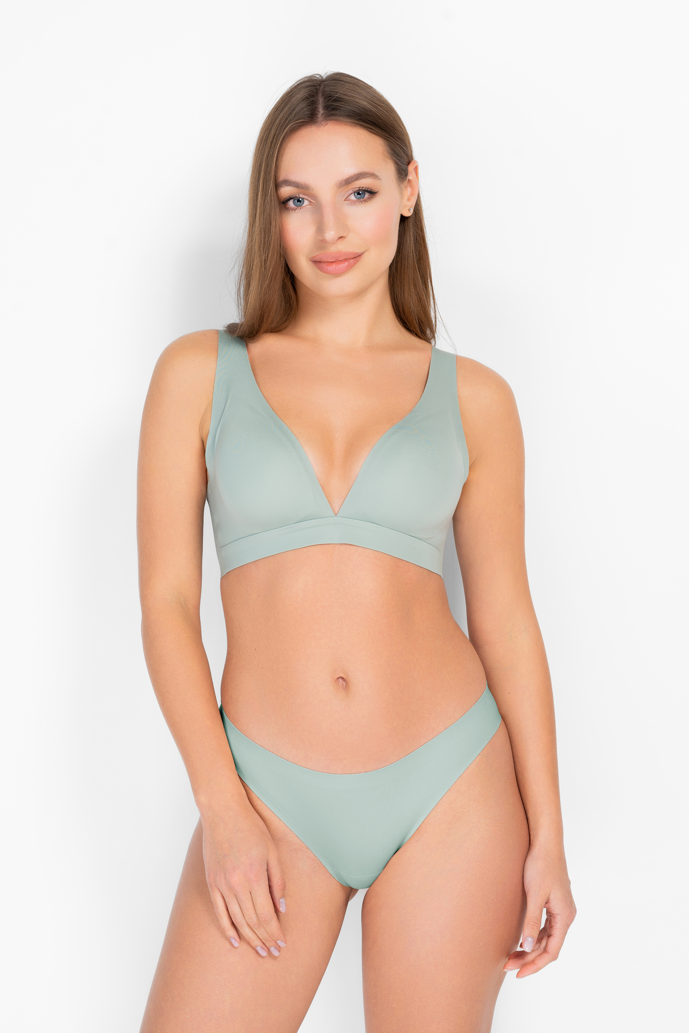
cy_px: 516
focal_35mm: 85
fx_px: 2440
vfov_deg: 23.9
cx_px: 344
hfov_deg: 16.1
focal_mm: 85
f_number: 6.3
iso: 100
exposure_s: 1/160
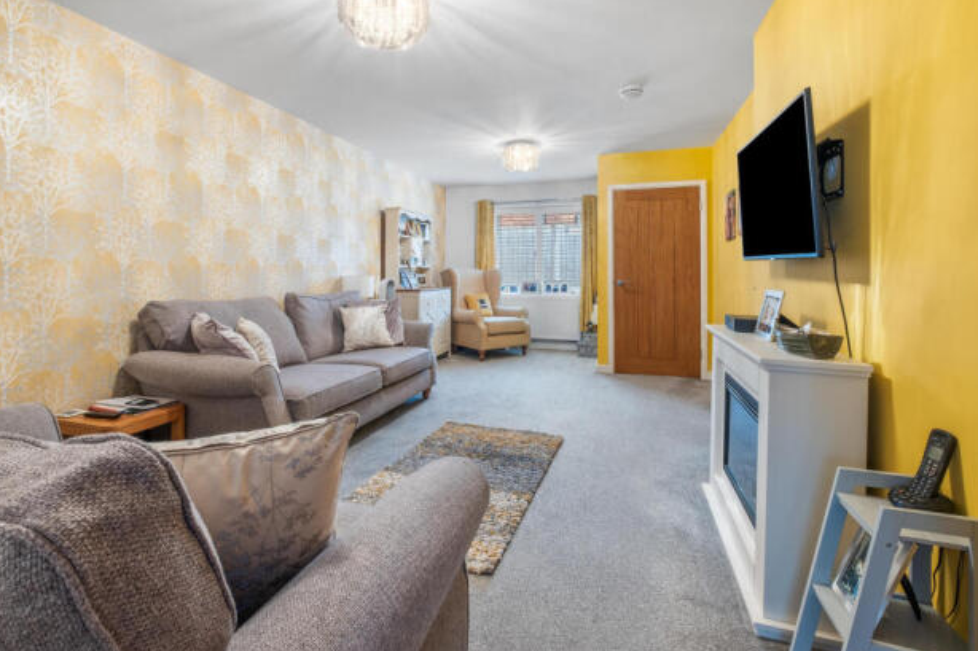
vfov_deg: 73.7
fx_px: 435
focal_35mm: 16
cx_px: 464
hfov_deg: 96.7
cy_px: 329
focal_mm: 10
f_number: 8
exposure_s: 5.3
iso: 160
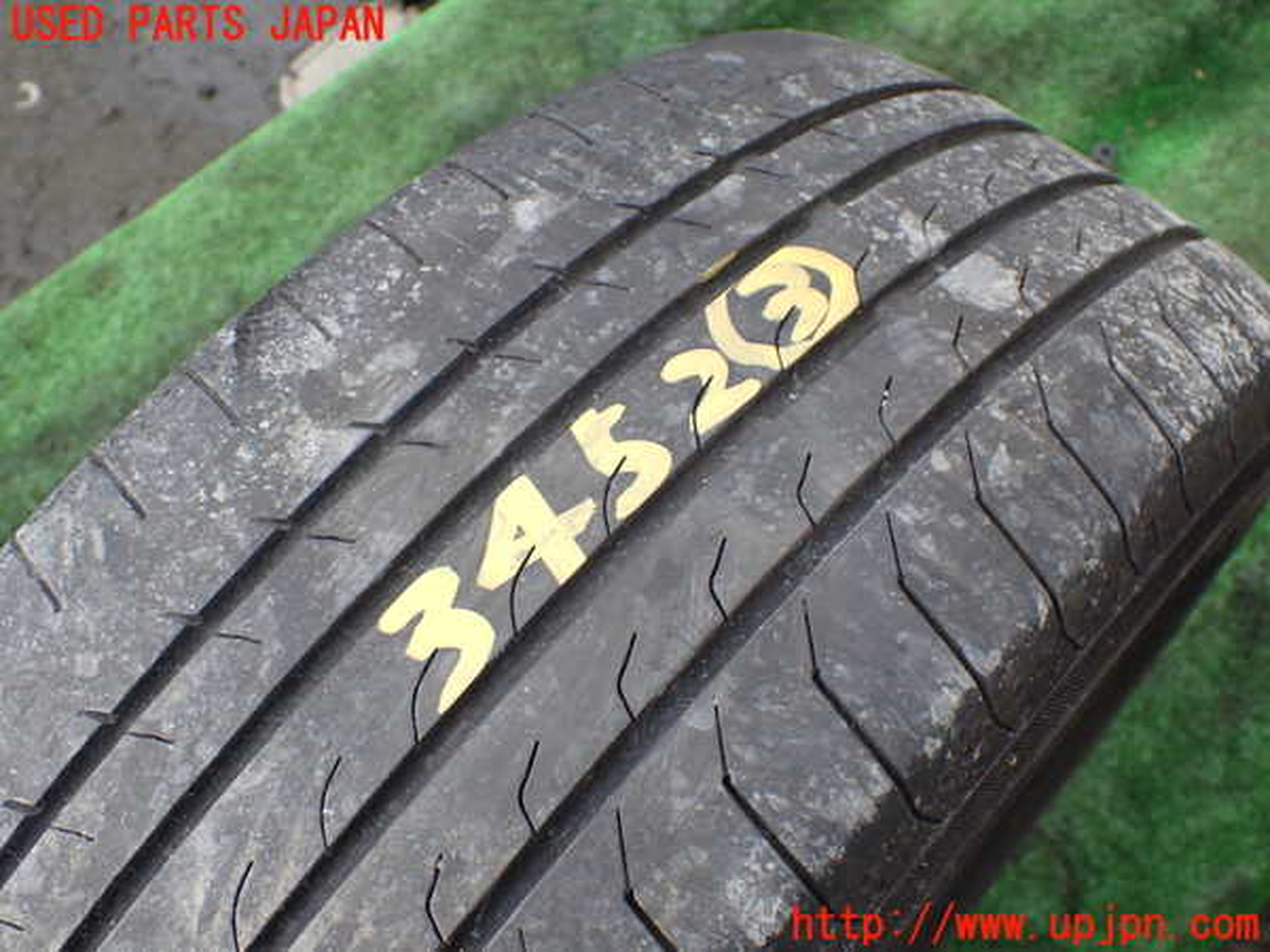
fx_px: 1724
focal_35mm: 47
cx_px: 635
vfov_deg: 30.9
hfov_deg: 40.4
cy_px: 476
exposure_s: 1/200
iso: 100
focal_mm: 8.4
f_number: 3.1
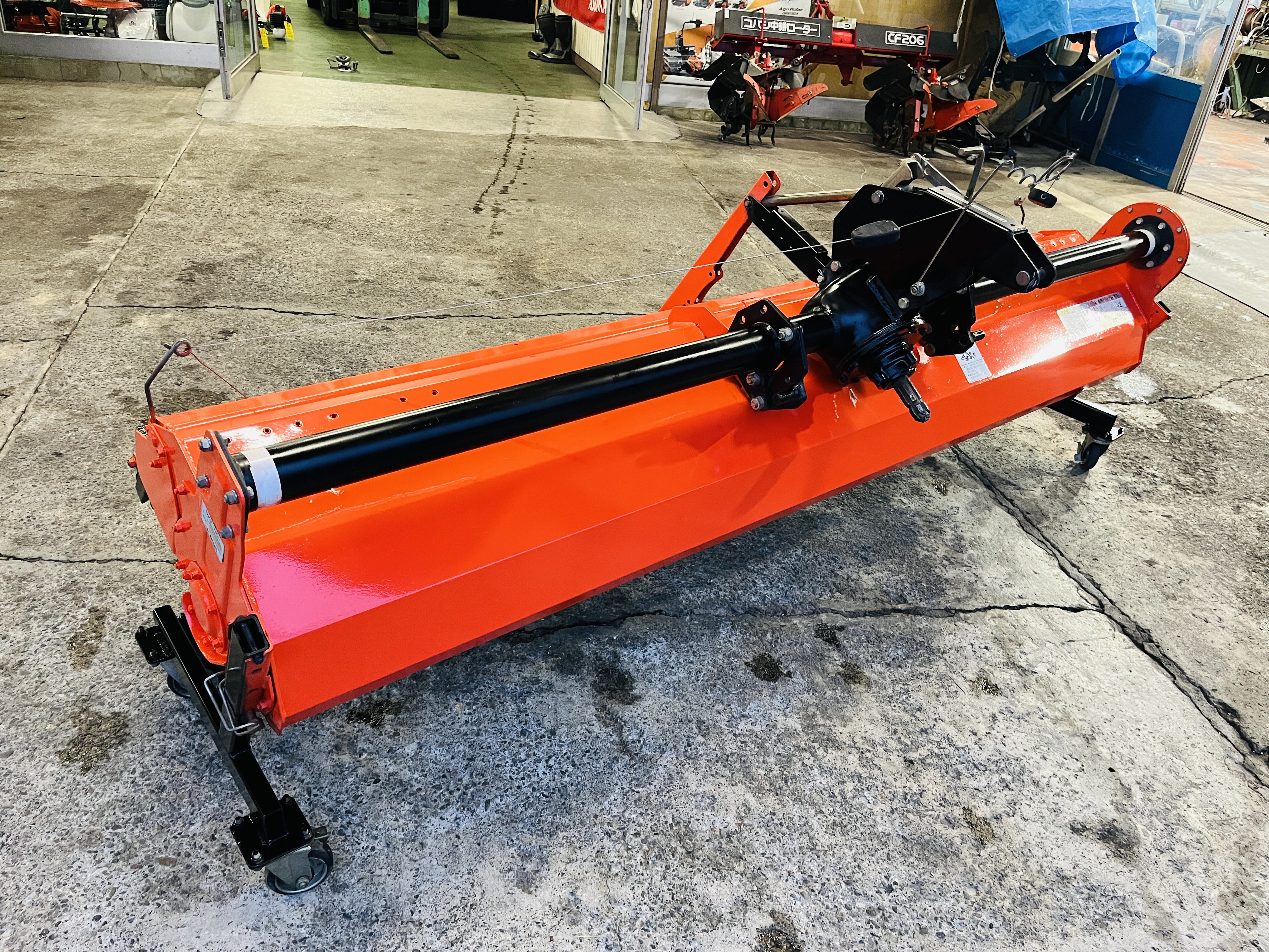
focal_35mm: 26
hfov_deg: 67.3
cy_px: 476
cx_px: 634
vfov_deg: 53.1
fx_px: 953
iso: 400
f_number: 1.6
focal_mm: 5.1
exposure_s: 1/60
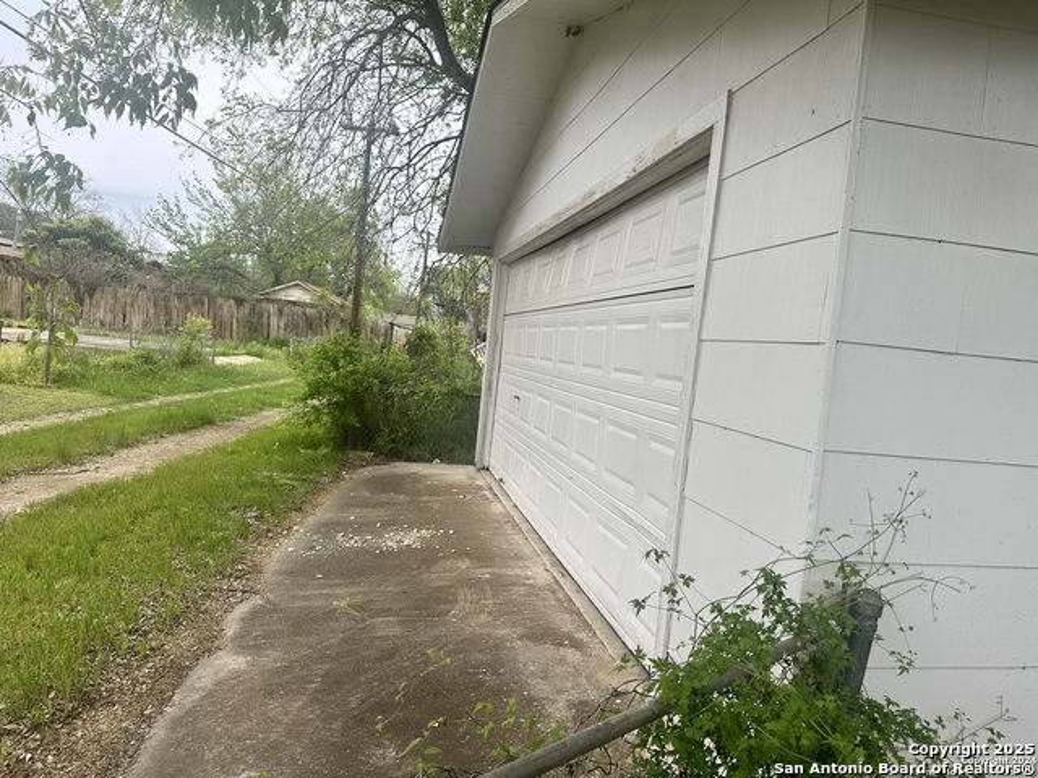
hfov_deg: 71.6
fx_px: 720
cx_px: 519
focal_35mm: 24
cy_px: 389
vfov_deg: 56.8
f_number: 1.78
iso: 80
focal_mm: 6.86
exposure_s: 1/718
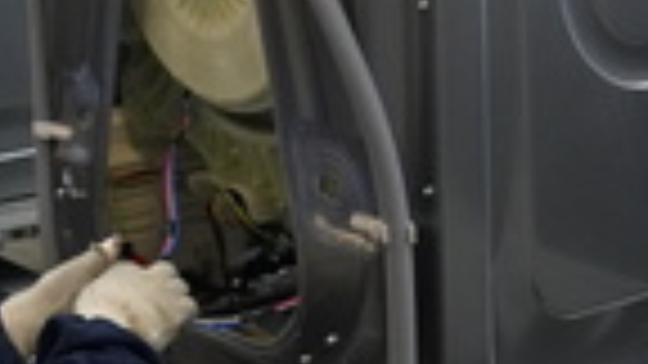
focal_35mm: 105
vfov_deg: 11.2
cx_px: -135
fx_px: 1804
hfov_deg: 19.2
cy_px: -110
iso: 4000
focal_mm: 24
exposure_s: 1/250
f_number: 4.5
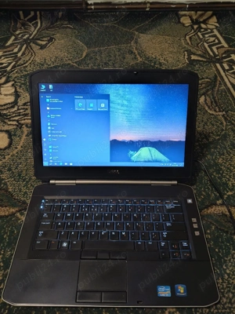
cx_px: 118
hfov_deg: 53.1
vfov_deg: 67.3
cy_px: 157
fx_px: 235
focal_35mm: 26
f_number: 1.8
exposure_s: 1/33.3
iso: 1880
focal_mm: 4.81
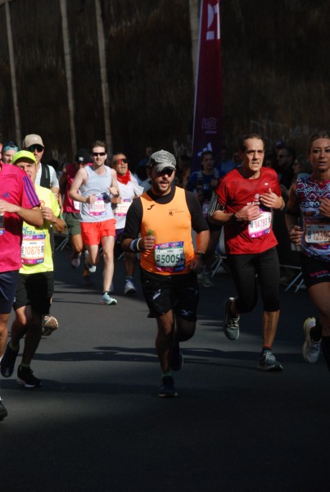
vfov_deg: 13.0
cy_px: 246
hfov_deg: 8.8
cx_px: 165
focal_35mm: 158
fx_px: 2154
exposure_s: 1/2000
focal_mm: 105
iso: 1000
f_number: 8
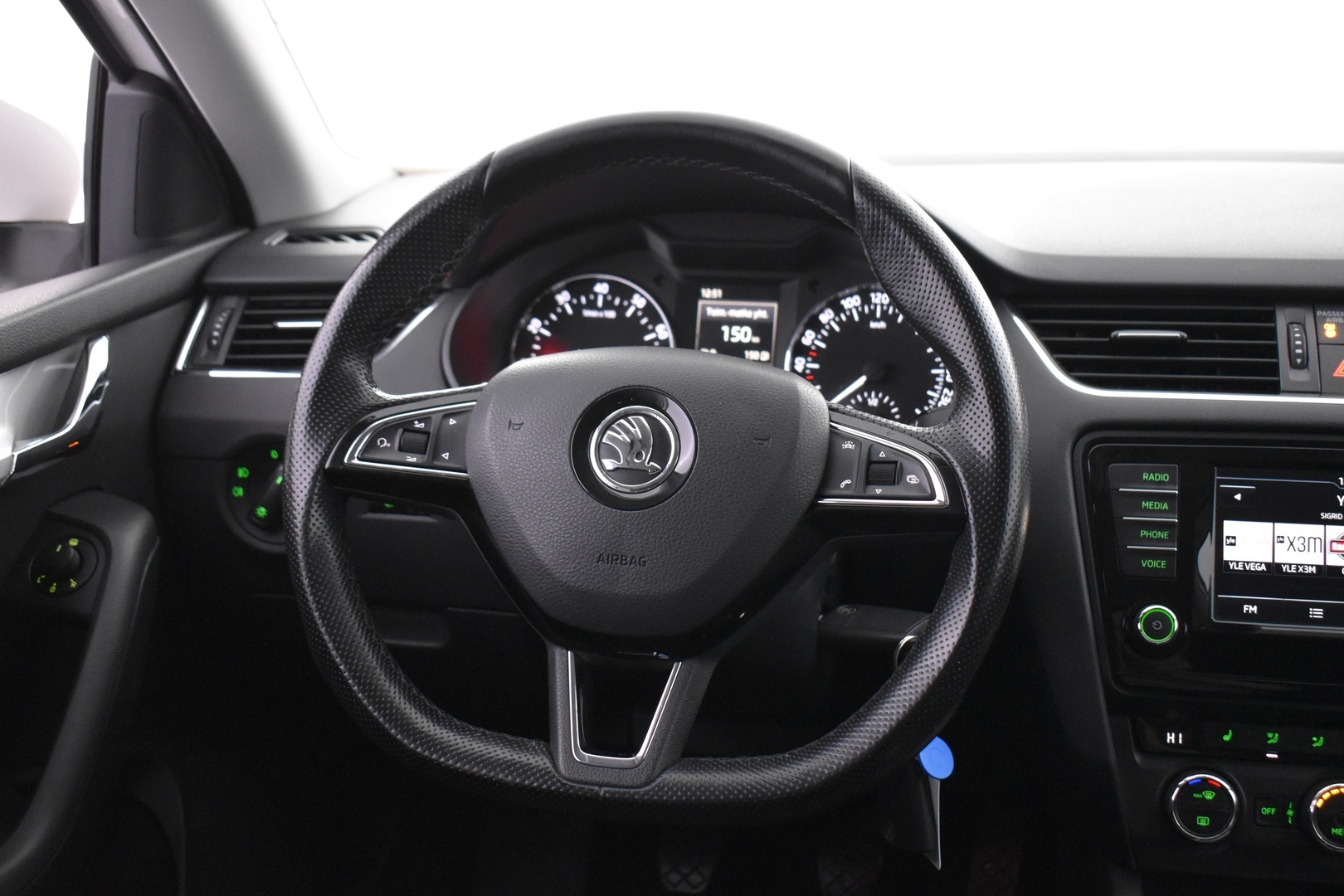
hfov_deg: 45.0
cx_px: 672
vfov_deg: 30.8
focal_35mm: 44
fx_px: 1624
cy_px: 448
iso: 3200
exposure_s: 1/15
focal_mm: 29
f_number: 4.2
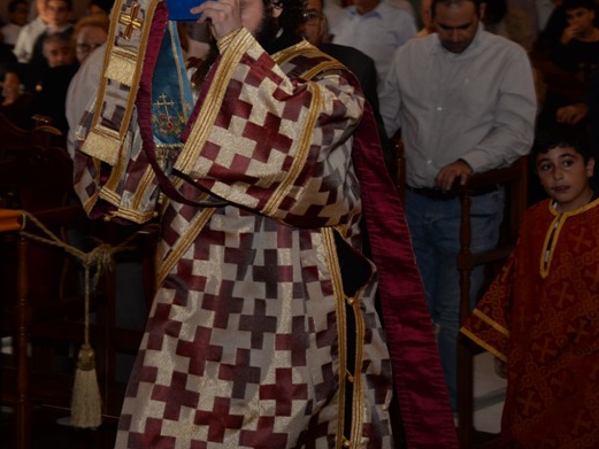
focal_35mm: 124
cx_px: 177
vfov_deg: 11.9
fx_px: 2146
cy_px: 146
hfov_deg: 15.8
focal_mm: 70
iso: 800
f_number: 7.1
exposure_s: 1/80
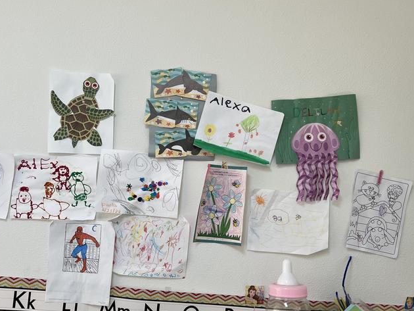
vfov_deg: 42.8
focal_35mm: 33
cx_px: 222
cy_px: 182
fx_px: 395
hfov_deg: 55.3
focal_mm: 5.7
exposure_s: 1/121
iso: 64
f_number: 1.5
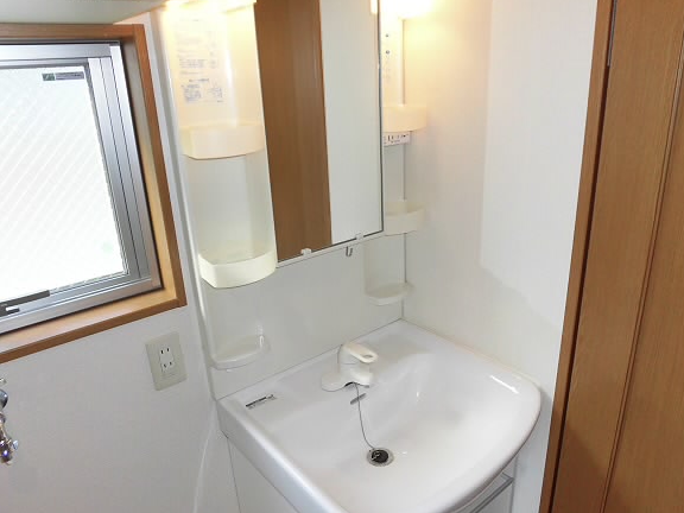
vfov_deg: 54.9
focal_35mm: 25
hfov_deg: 69.4
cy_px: 260
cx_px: 355
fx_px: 494
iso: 100
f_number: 3.1
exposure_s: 1/60
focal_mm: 4.3
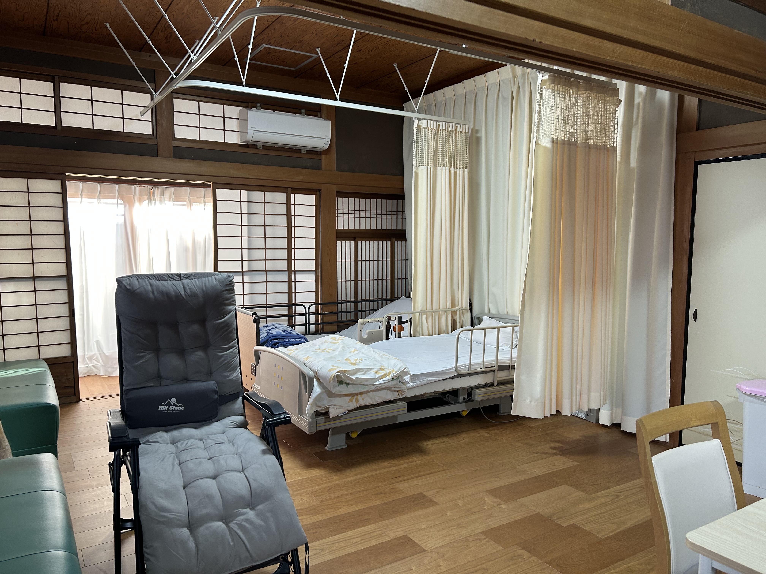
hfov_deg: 67.3
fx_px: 575
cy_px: 287
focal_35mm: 26
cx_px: 383
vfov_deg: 53.1
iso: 100
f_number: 1.5
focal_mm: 5.7
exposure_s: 1/100
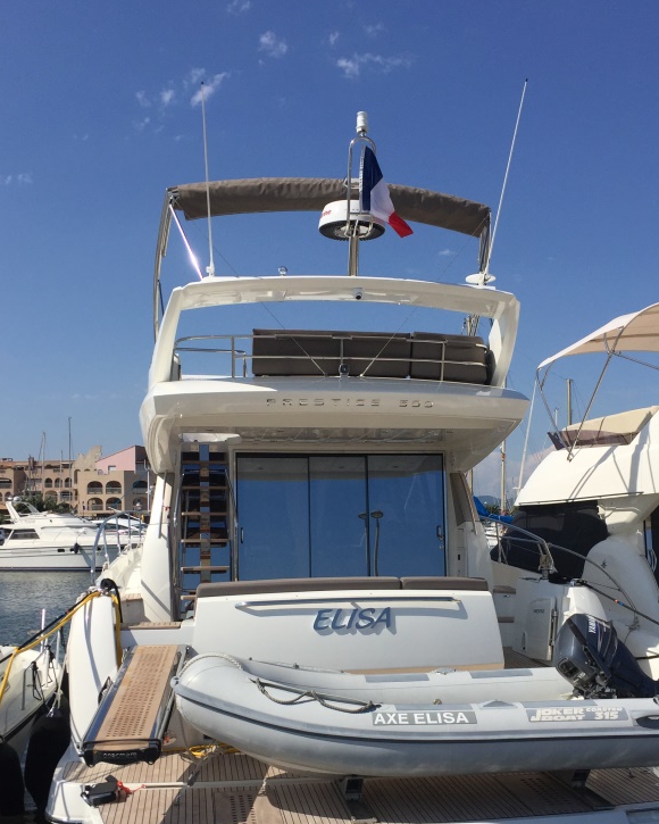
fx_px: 975
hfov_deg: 37.3
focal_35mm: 40
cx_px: 375
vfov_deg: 45.4
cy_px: 518
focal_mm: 4.15
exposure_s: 1/4405
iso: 32
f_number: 2.2
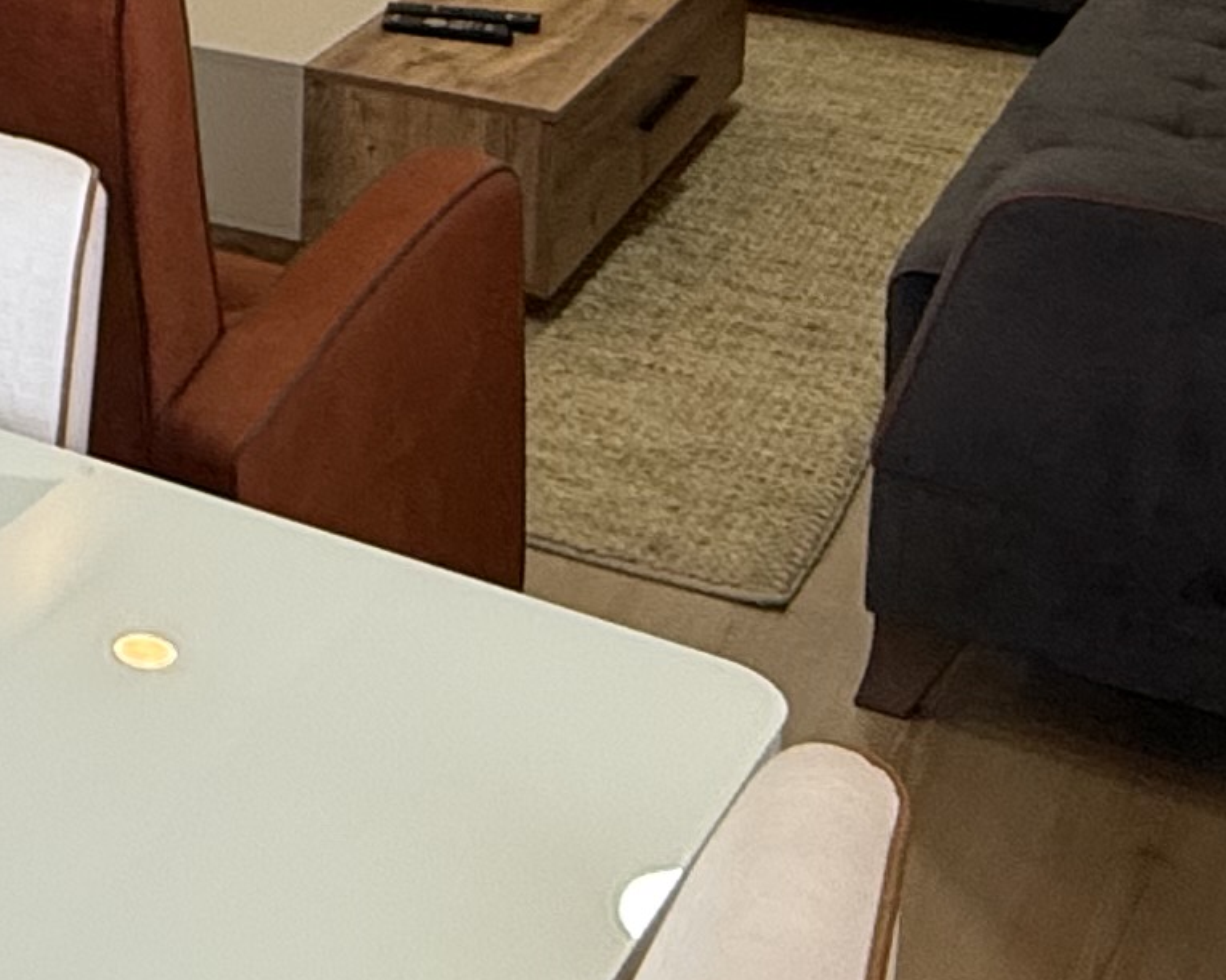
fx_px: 2613
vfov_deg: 19.3
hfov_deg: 22.3
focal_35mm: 72
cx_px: -551
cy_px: -373
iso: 250
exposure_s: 1/99
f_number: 2.2
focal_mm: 2.22
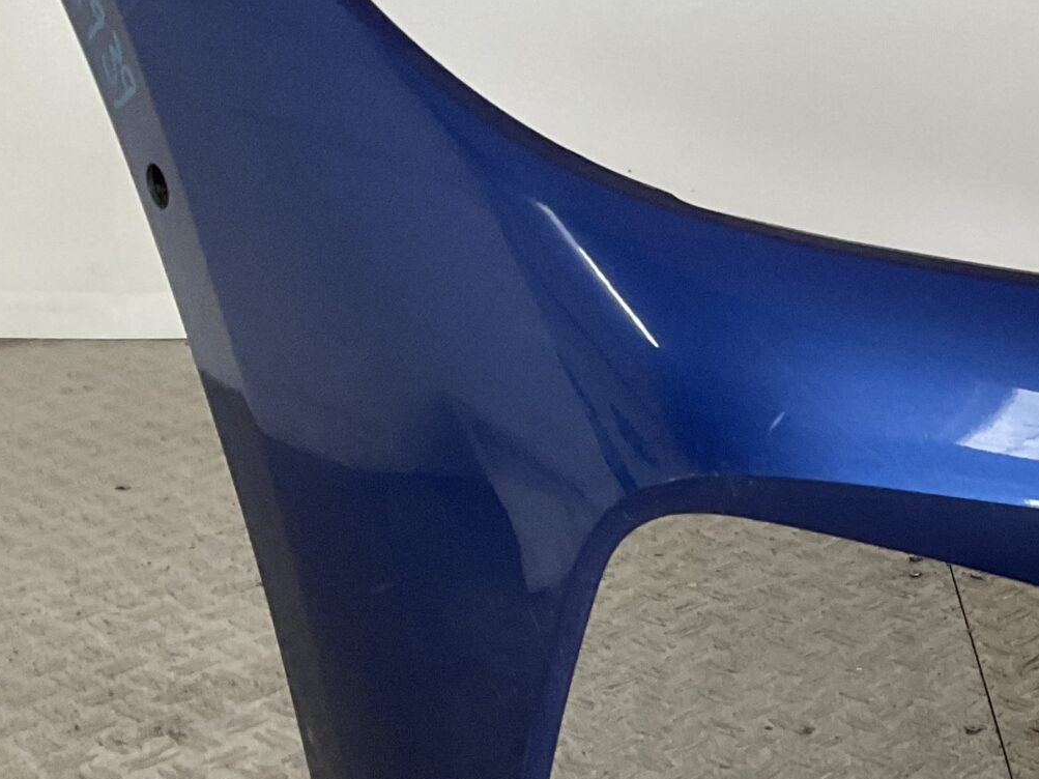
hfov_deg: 23.7
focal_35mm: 74
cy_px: 480
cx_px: 1287
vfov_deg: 19.9
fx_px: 2221
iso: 80
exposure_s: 1/50
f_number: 1.8
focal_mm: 3
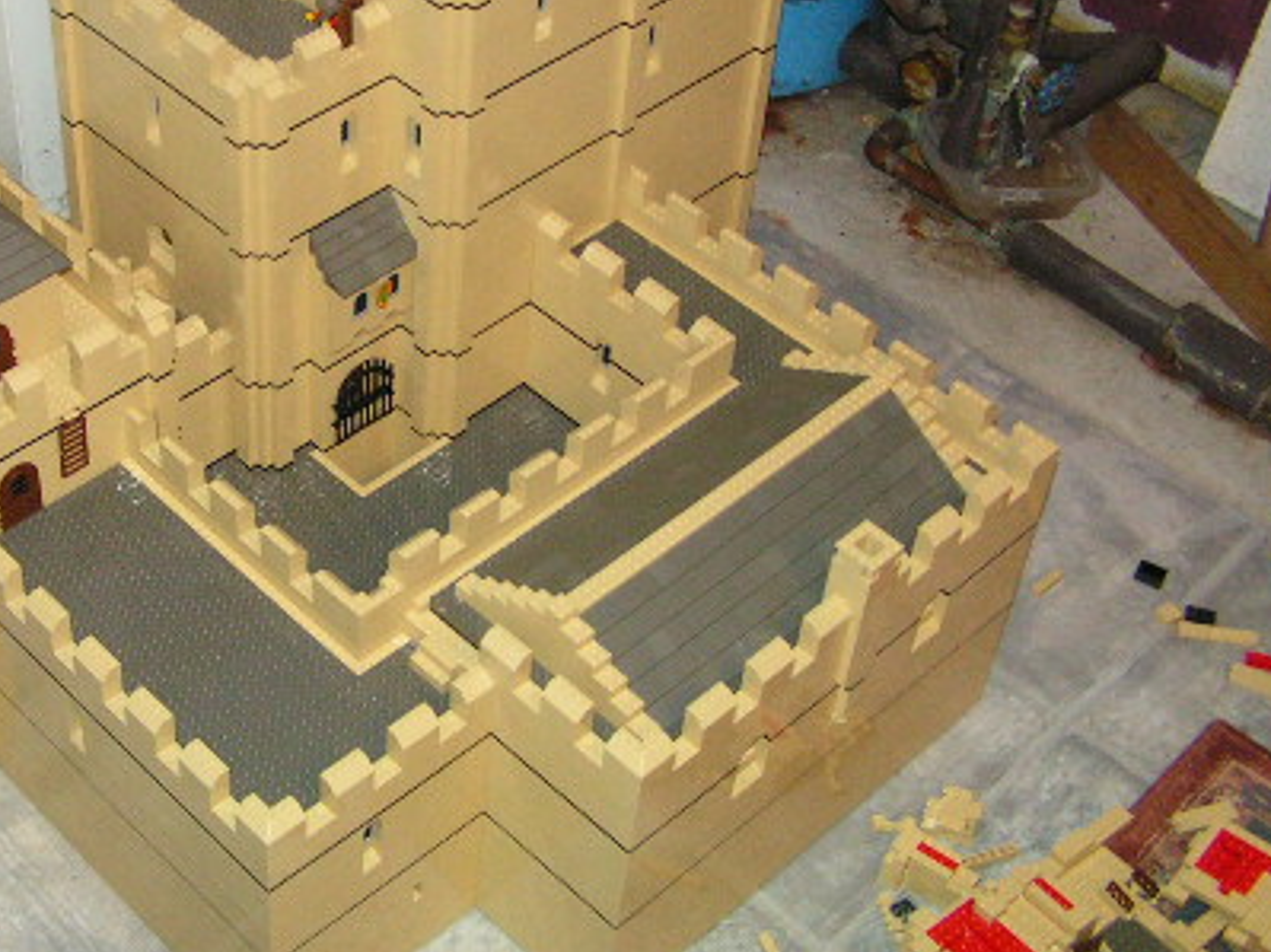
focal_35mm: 61
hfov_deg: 31.2
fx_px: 2239
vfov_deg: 23.9
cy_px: 344
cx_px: 350
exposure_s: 1/40
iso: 200
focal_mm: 6.3
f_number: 2.8
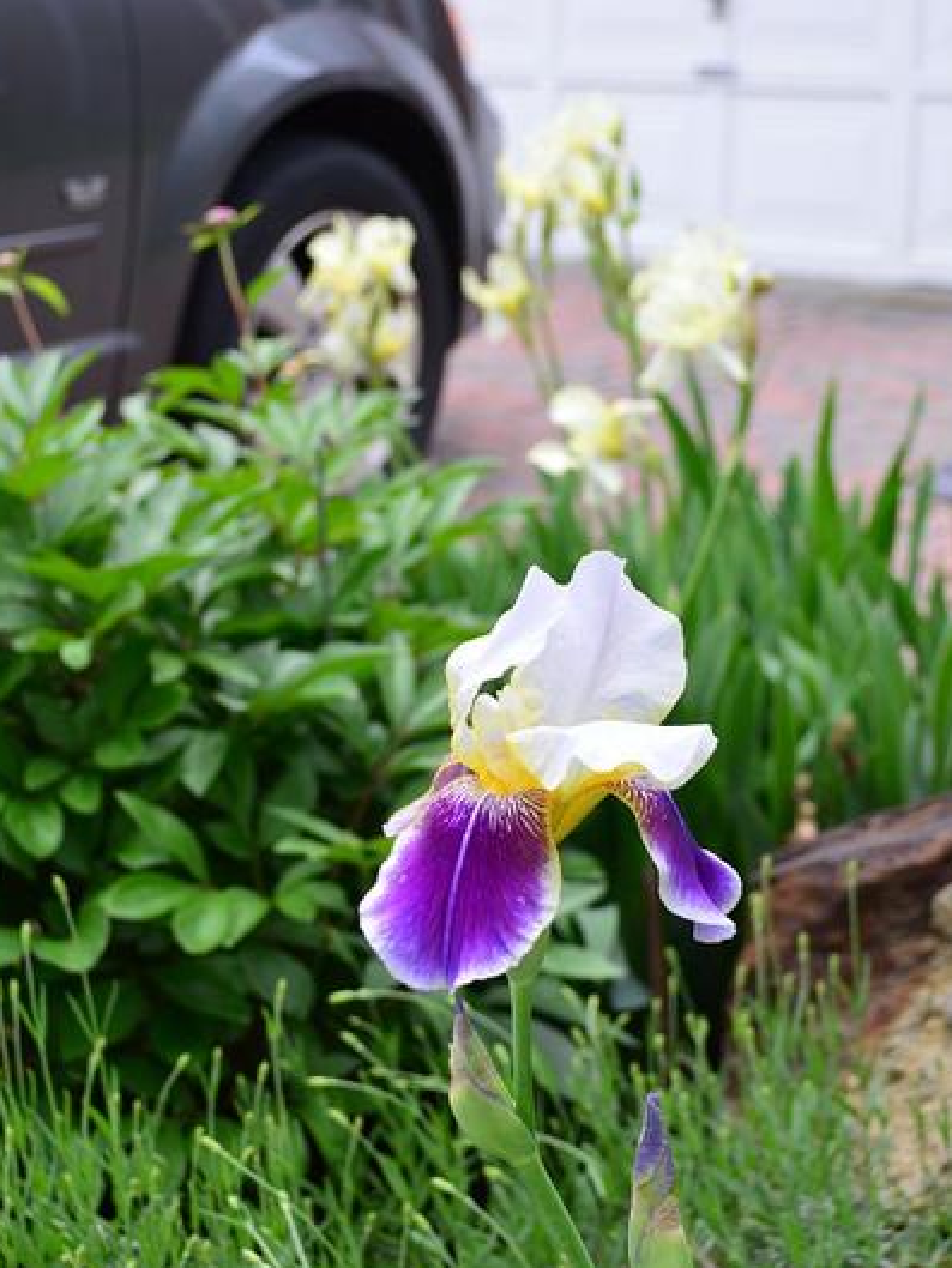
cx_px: 525
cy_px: 635
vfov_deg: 31.7
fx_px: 2236
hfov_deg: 24.0
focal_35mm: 61
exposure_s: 1/40
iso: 100
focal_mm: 28
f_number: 4.5
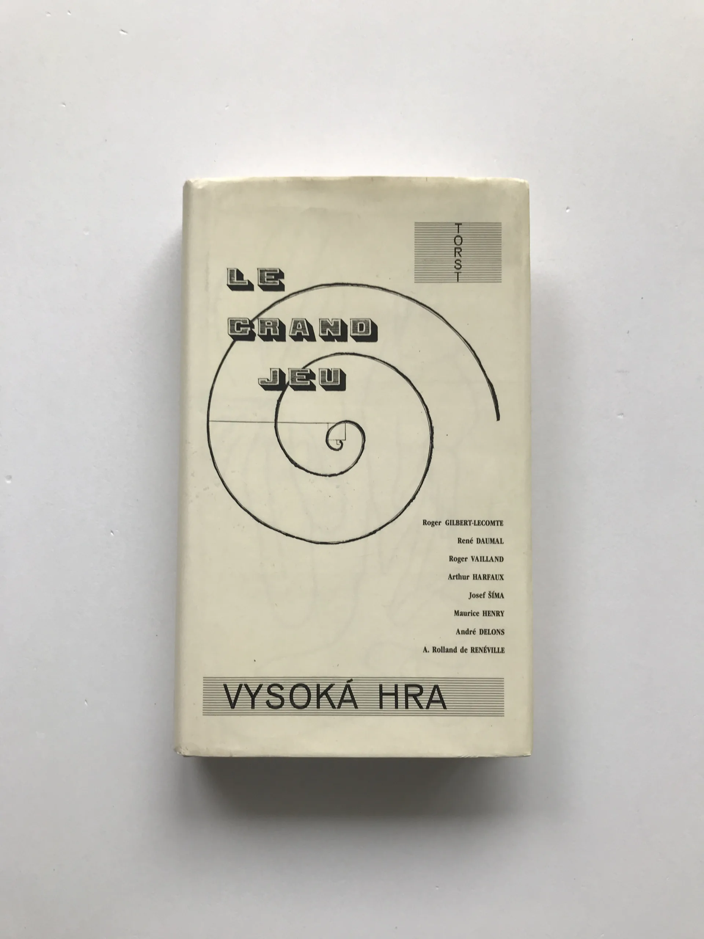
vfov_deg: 63.4
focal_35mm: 28
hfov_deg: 49.7
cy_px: 470
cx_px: 352
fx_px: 759
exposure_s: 1/50
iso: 25
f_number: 1.8
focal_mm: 3.99
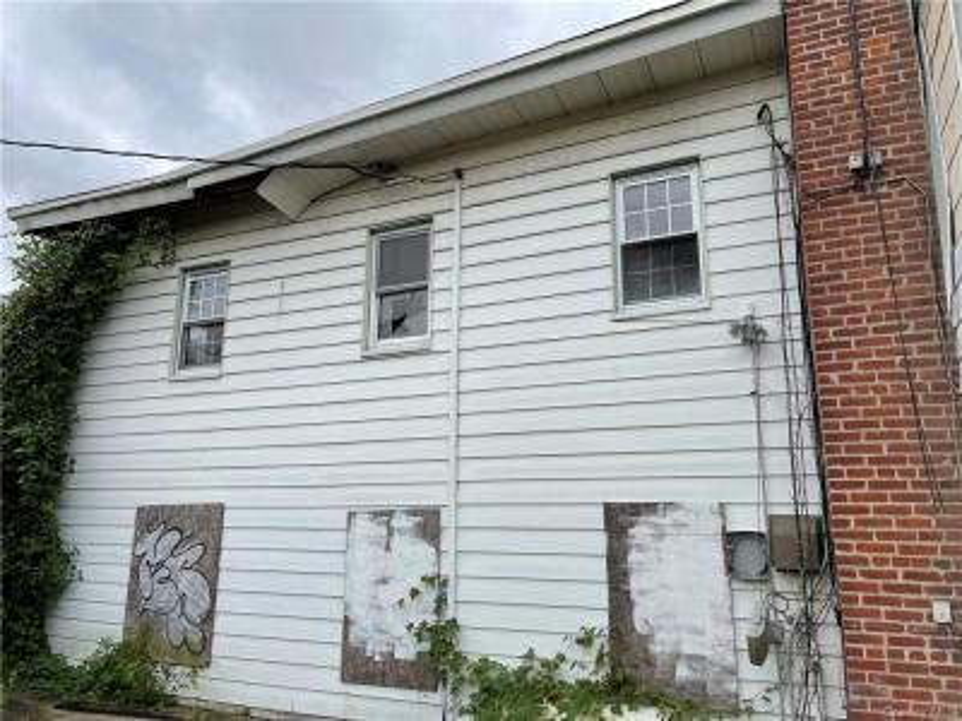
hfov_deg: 67.3
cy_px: 360
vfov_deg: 53.1
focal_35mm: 26
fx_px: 723
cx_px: 481
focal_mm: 5.1
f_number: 1.6
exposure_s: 1/599
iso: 32
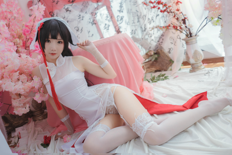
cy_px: 78
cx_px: 116
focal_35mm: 28
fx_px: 180
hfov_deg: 65.5
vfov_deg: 46.4
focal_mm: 28
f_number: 2.5
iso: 160
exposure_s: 1/125
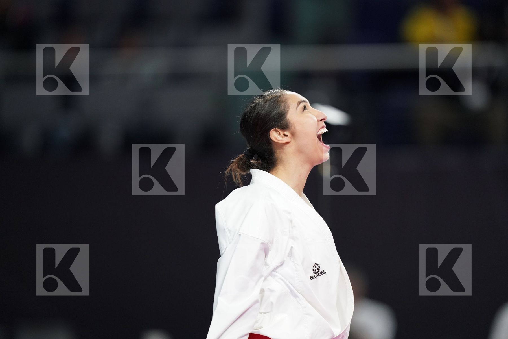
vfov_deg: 3.4
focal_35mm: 400
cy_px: 170
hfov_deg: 5.2
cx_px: 254
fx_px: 5644
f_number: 2.8
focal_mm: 400
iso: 3200
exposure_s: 1/800
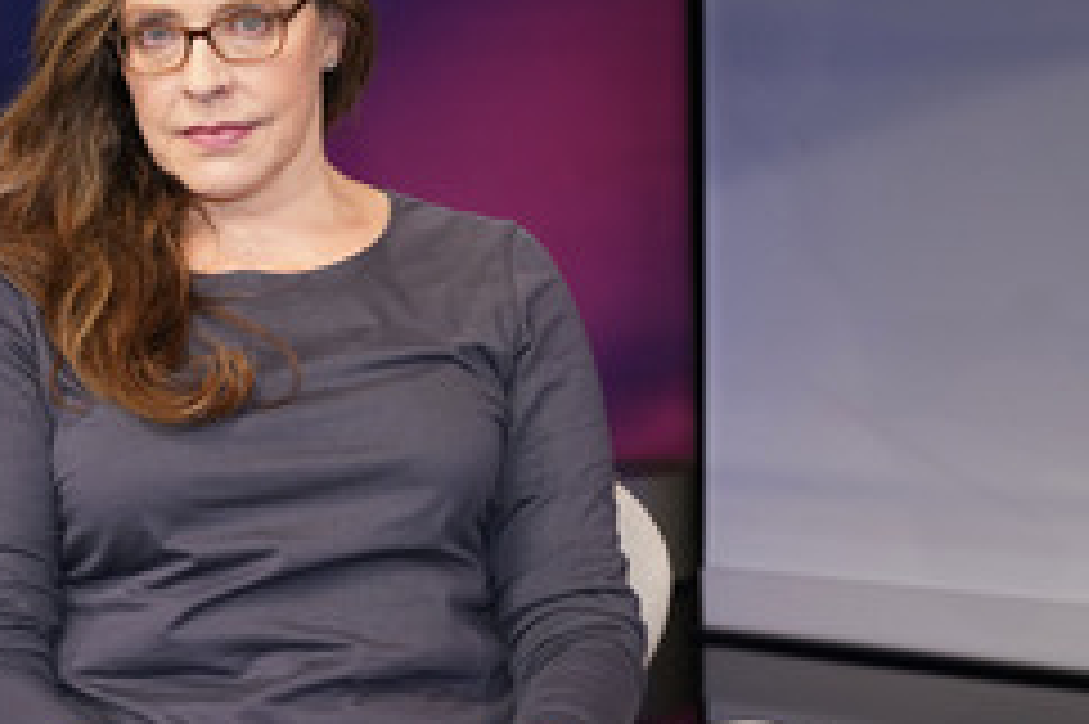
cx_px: 340
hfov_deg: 21.4
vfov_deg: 14.4
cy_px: 418
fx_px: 2872
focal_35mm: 95
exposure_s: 1/125
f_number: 5
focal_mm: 51
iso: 2000
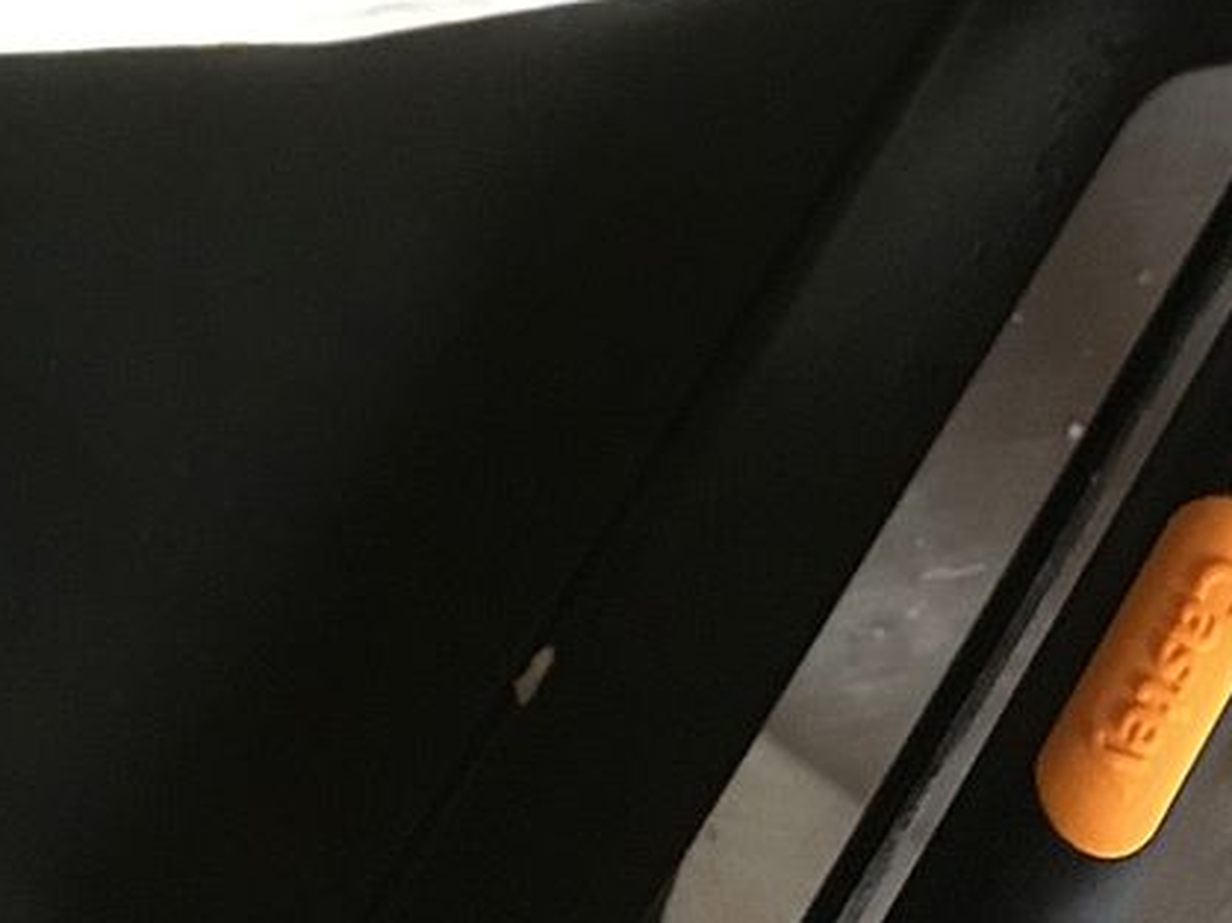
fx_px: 2490
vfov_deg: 19.8
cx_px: 35
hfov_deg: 26.5
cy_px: -177
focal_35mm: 70
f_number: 2.2
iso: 250
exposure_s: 1/17
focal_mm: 4.15
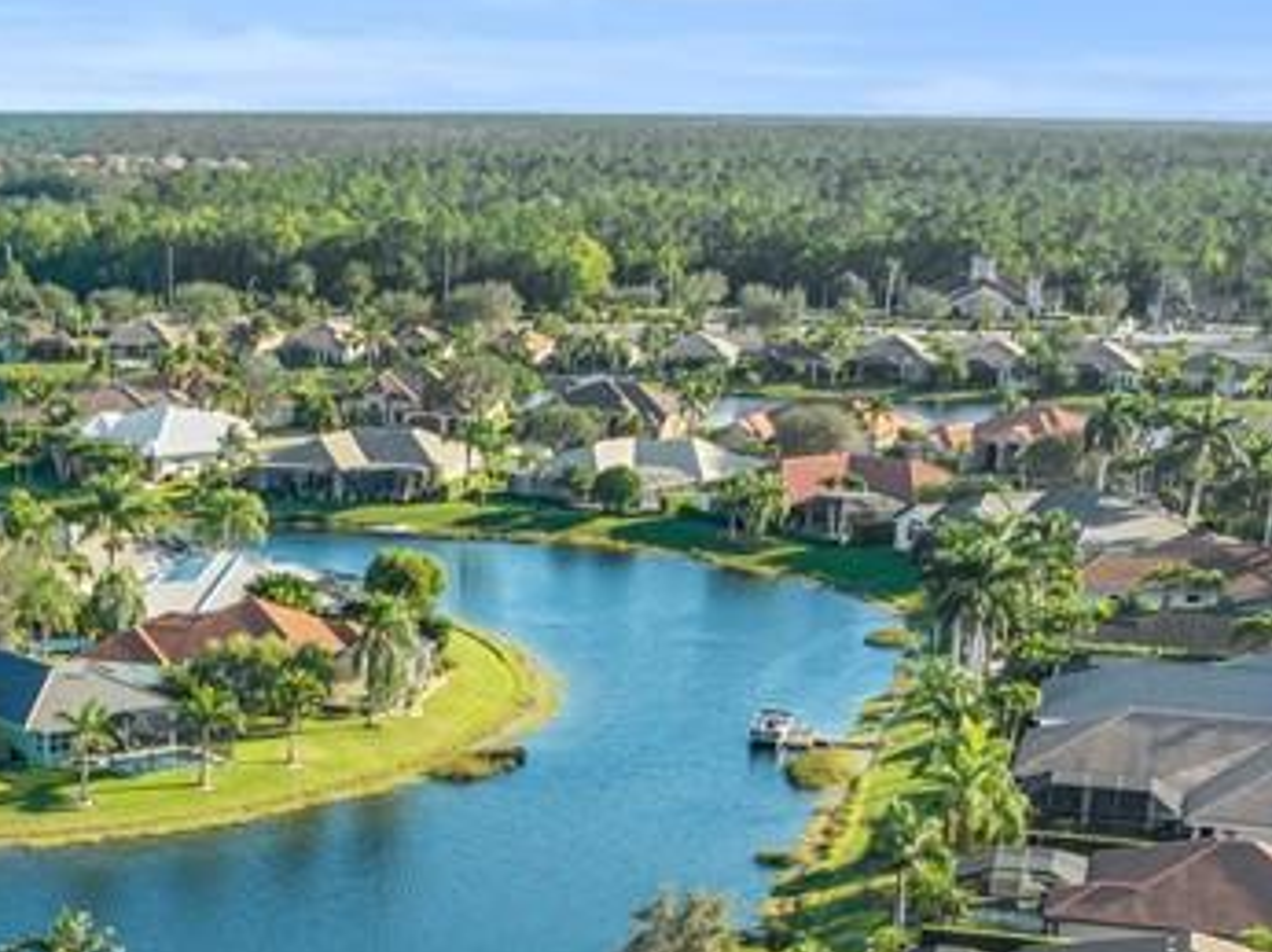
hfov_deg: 26.4
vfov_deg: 19.2
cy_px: 1213
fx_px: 2607
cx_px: 99
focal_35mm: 71
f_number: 4
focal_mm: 12.29
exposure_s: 1/400
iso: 100
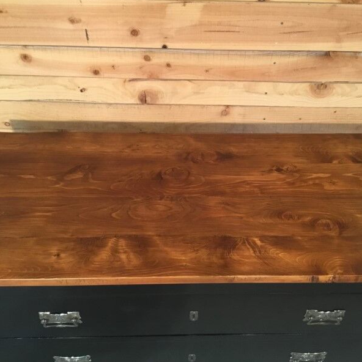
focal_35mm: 37
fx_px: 438
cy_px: 180
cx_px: 194
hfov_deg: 44.9
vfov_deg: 44.9
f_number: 2.4
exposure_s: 1/33
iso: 200
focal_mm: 3.3
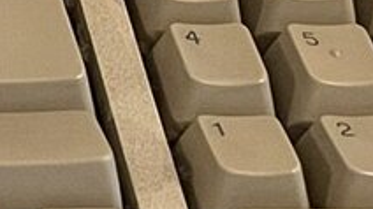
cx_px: -494
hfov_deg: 9.4
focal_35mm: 206
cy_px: -320
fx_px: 2036
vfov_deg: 5.6
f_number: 1.6
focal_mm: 5.1
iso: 500
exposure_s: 1/60
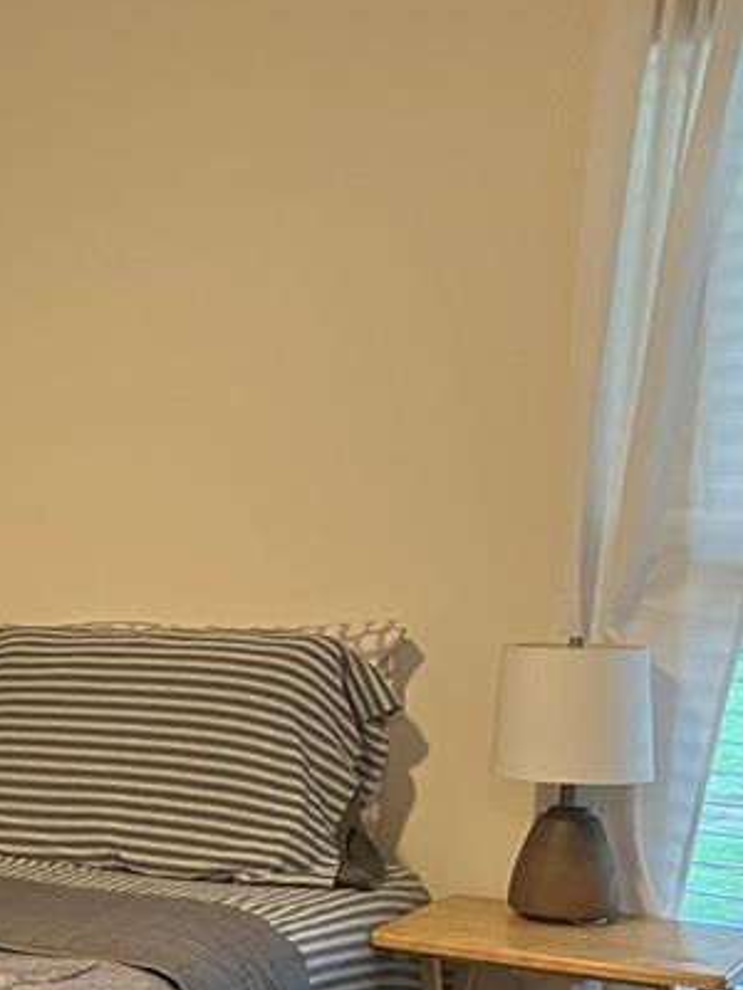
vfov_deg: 23.0
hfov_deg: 17.2
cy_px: 762
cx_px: -2
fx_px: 2404
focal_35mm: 84
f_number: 1.8
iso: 320
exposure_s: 1/40
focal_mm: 3.99
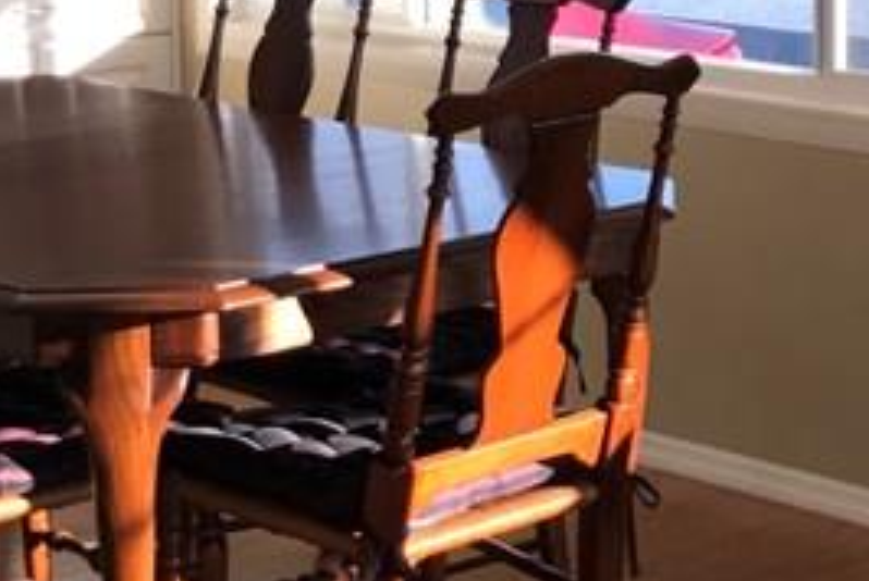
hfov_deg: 17.7
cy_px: -16
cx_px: 925
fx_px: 2706
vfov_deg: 12.1
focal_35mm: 112
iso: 20
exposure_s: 1/53
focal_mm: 3.99
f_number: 1.8
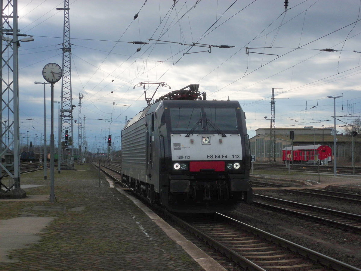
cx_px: 180
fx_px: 657
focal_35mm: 63
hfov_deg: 30.7
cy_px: 136
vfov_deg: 23.3
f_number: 5.1
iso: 100
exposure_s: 1/899
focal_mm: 11.2
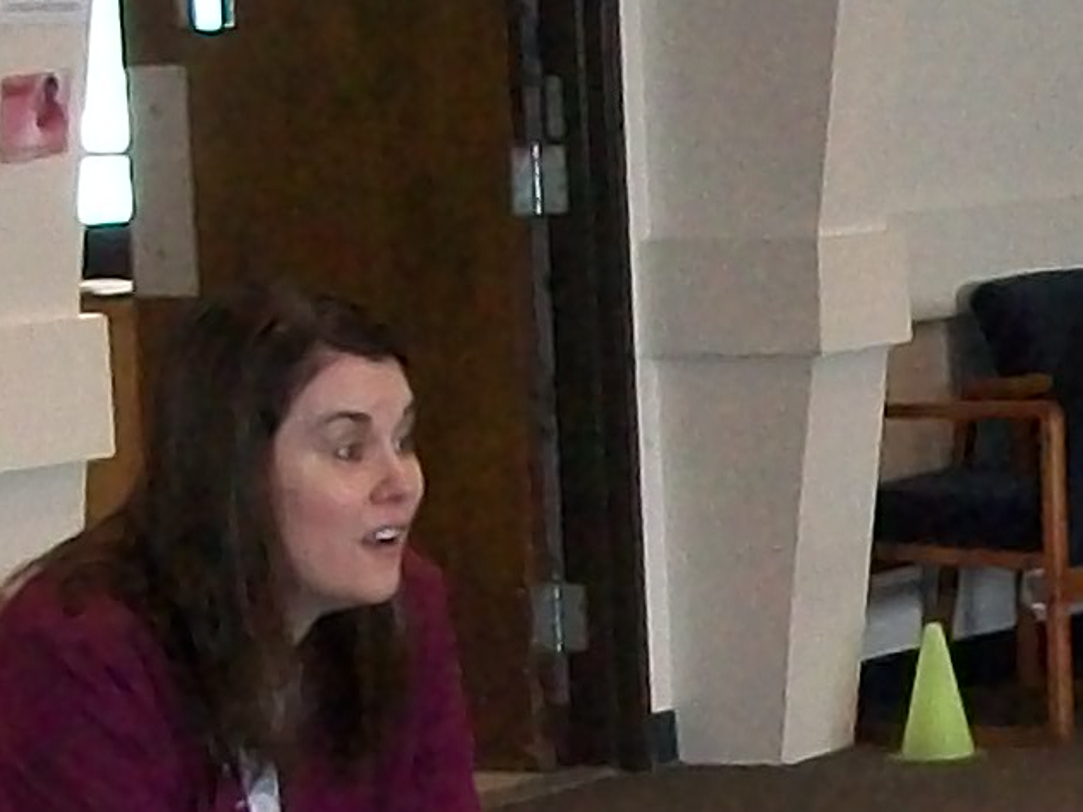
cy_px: 1284
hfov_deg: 11.2
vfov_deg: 8.2
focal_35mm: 176
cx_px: 886
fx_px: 5505
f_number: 2.9
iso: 200
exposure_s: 1/30
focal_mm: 5.7
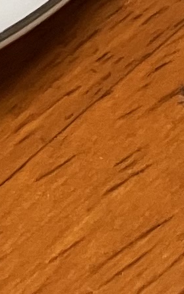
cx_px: -610
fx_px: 2152
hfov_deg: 4.4
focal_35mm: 268
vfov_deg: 7.3
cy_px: -426
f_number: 1.8
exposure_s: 1/60
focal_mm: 3.99
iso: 125
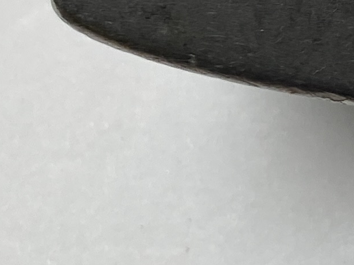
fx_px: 1737
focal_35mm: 170
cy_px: -65
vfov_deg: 8.6
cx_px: 975
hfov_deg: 9.6
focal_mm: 4.25
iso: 32
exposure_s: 1/184
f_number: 1.8
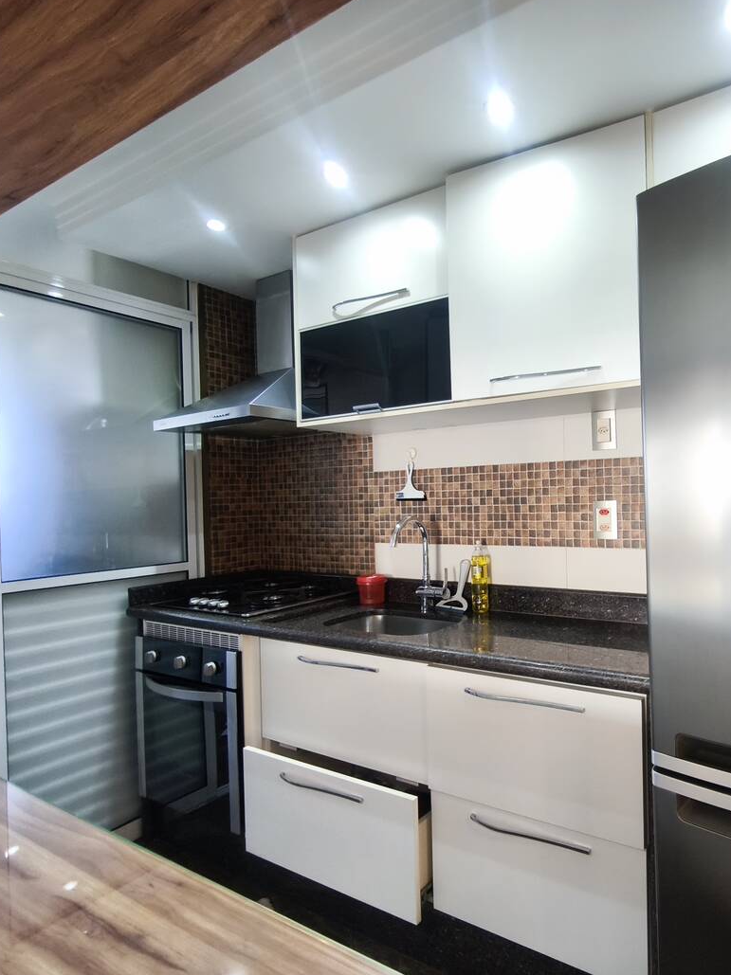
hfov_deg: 60.5
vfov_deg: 79.0
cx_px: 533
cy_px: 501
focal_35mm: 21
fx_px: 592
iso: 160
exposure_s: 1/30
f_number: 2.2
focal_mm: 1.91
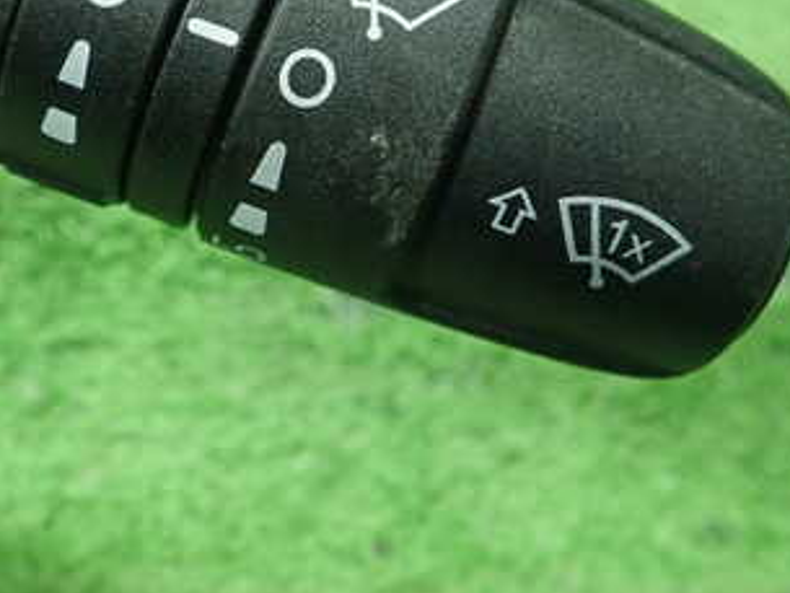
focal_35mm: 59
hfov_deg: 32.1
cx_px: 194
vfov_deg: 24.3
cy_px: 98
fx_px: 1347
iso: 800
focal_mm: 5.5
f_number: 2.3
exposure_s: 1/125
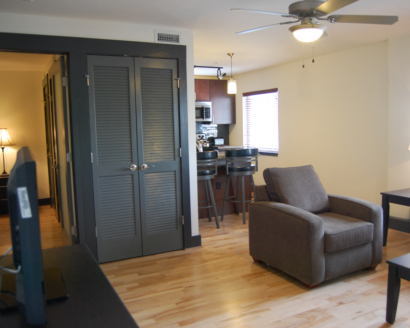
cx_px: 221
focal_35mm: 31
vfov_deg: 47.1
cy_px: 162
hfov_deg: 57.1
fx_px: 376
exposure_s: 1/30
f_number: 3.5
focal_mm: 18
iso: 560
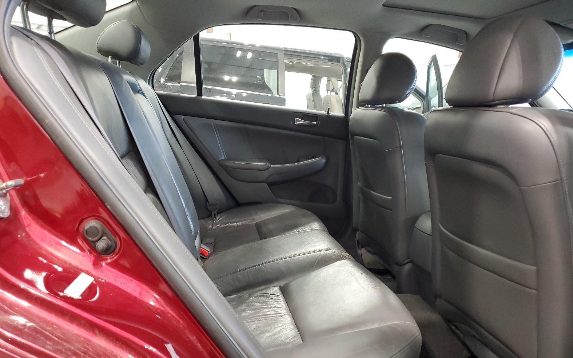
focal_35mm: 28
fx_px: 437
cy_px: 184
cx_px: 283
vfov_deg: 44.5
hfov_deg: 66.5
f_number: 1.5
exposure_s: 1/30
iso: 308
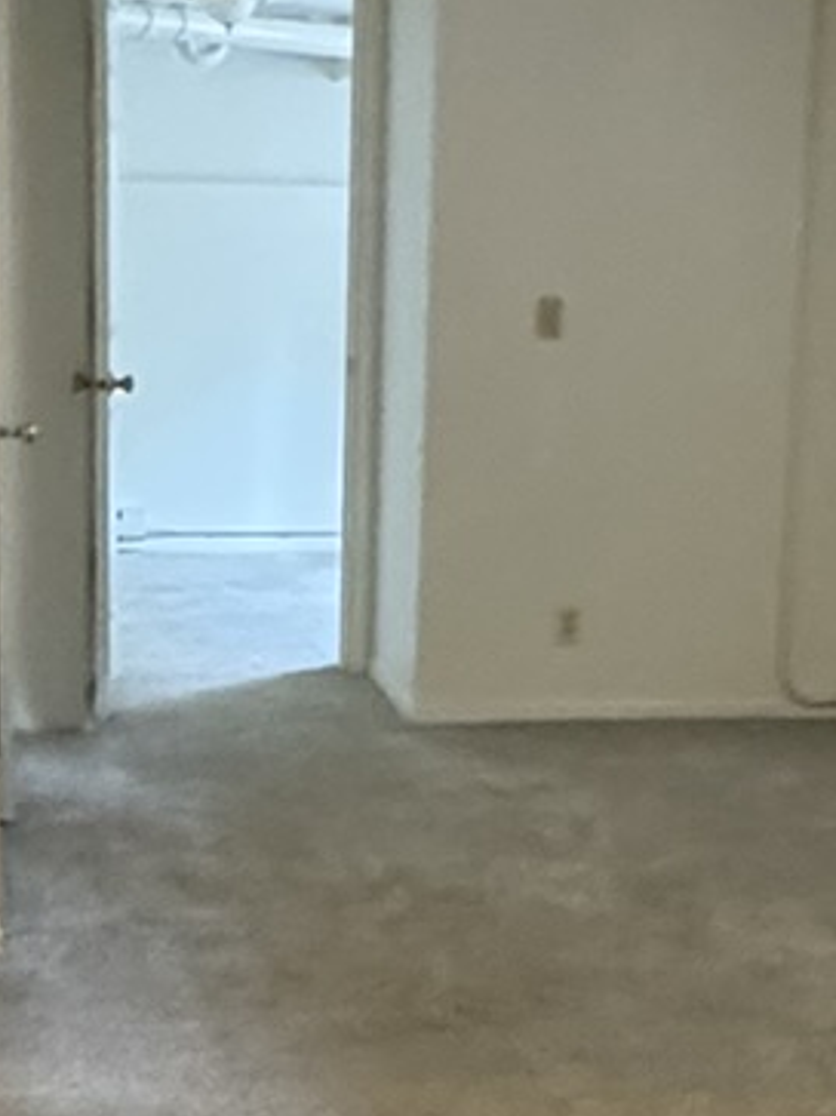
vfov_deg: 24.6
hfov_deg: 18.7
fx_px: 2545
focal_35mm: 79
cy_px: 778
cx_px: 421
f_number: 2.2
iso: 1250
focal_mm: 2.22
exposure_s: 1/40
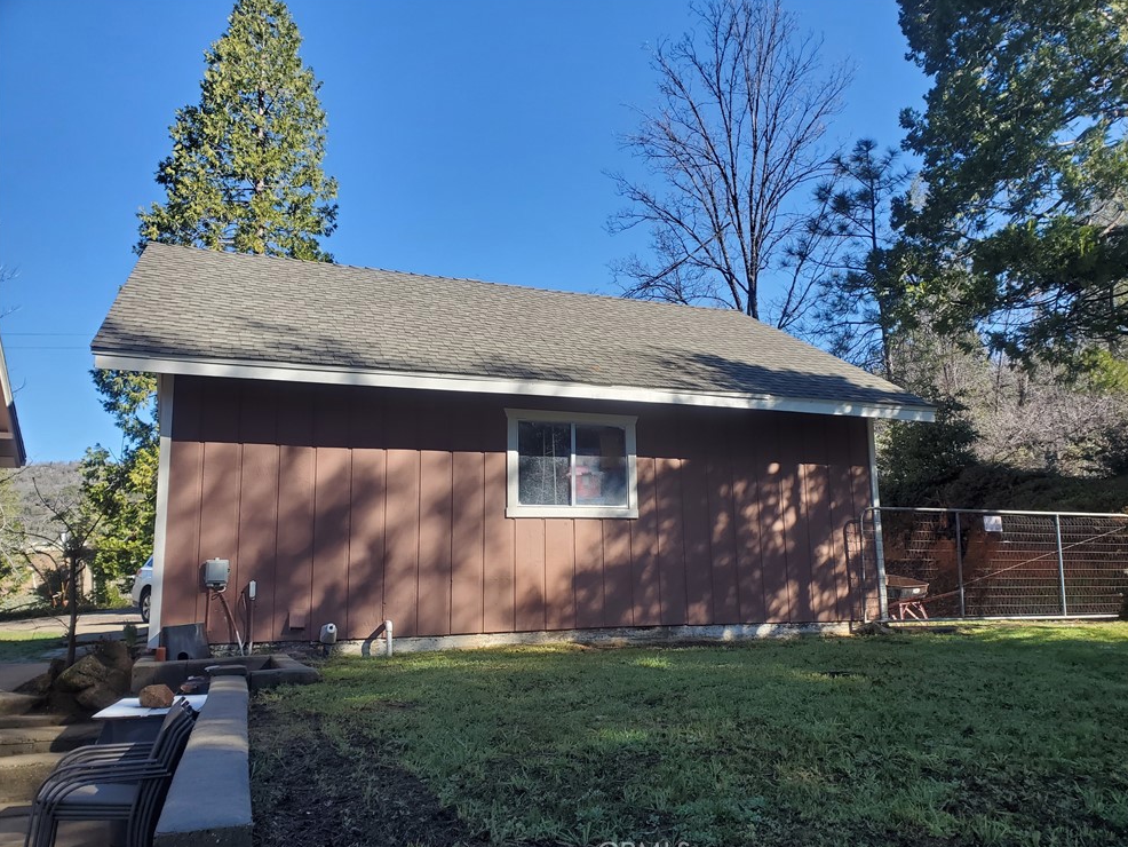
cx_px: 581
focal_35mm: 27
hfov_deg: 65.3
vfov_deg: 51.4
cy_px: 429
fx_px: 880
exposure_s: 1/612
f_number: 2.4
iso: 50
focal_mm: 4.3
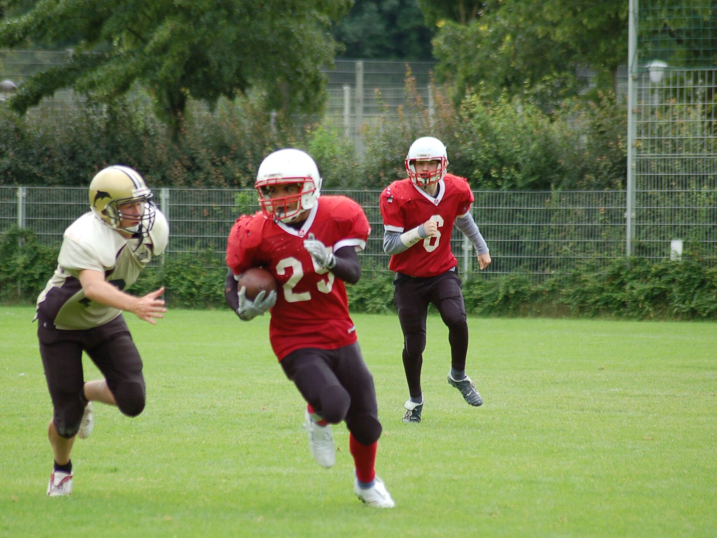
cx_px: 342
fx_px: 5759
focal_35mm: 278
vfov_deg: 5.3
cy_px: 268
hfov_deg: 7.1
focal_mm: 170
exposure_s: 1/1000
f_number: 4.8
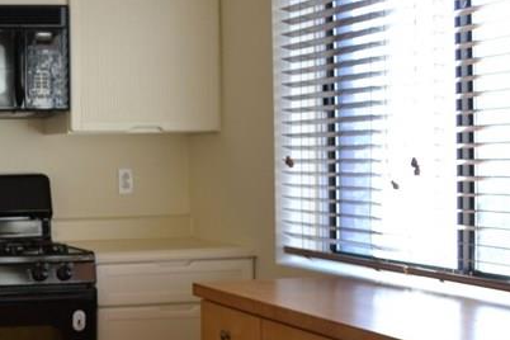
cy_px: 190
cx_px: -105
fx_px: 1034
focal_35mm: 73
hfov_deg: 24.9
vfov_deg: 18.7
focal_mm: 18
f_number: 4
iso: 400
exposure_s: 1/60
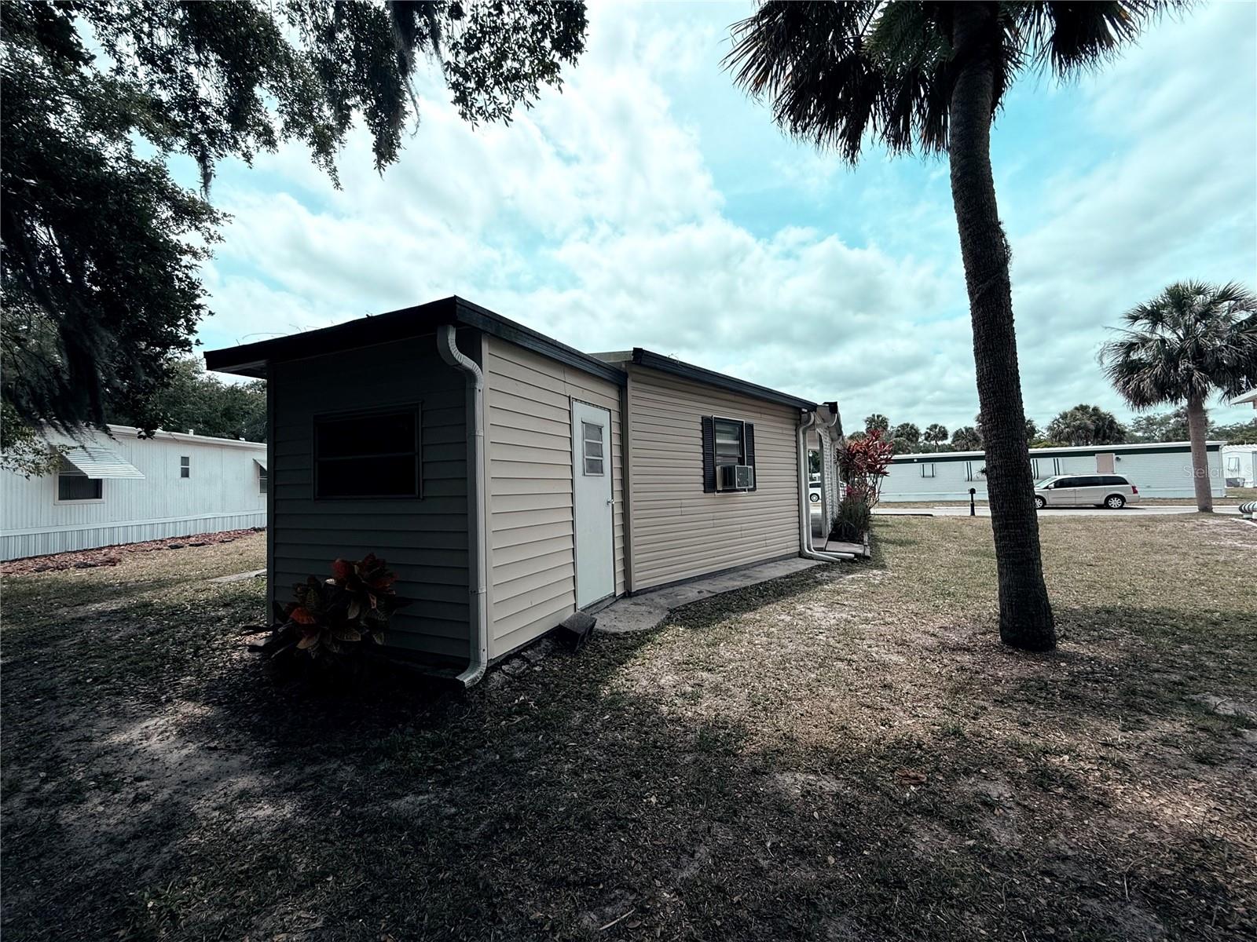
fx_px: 508
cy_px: 471
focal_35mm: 14
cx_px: 628
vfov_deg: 85.7
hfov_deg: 102.1
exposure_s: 1/2024
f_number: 2.2
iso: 50
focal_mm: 2.22
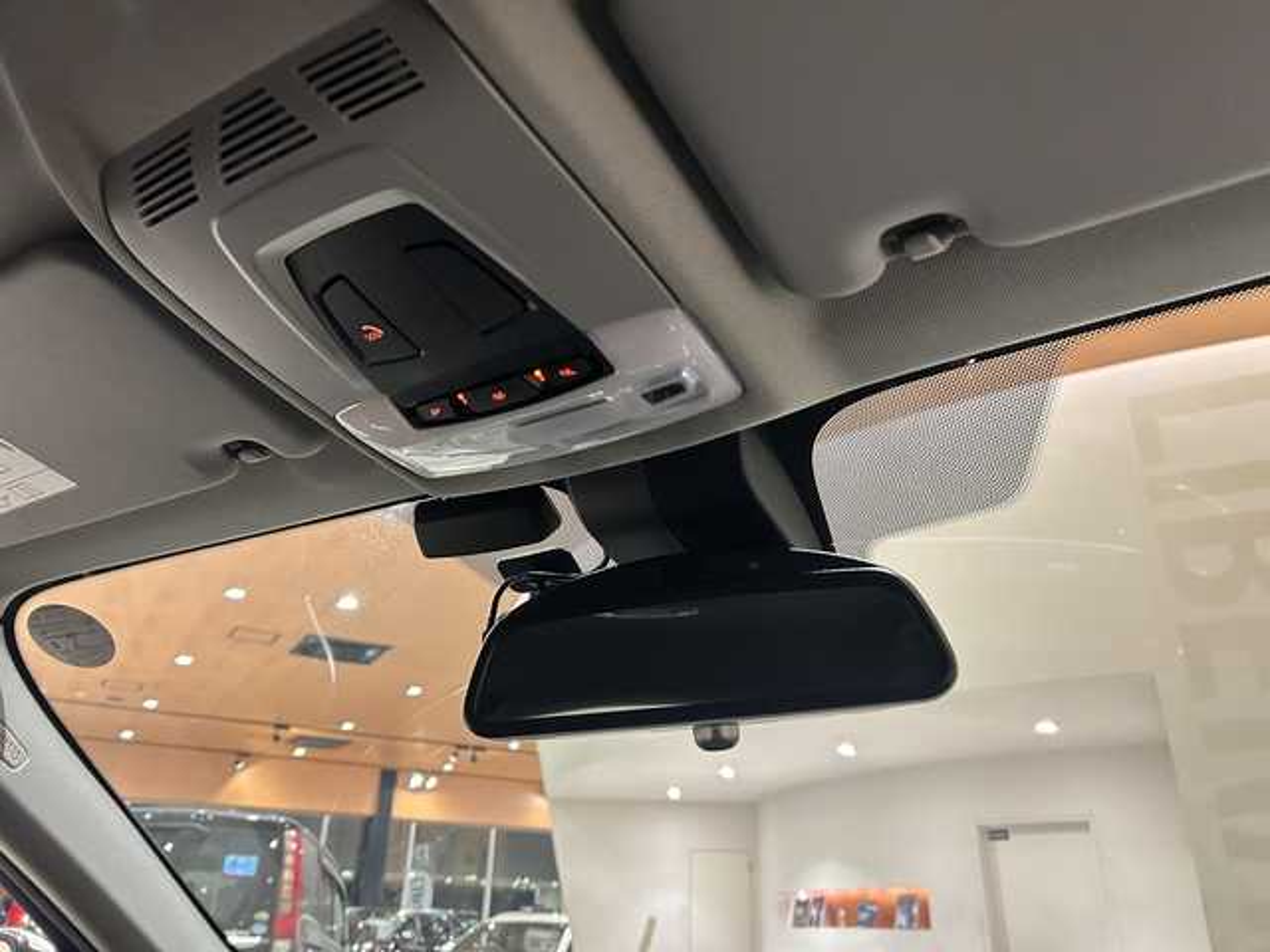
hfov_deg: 67.3
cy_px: 476
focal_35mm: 26
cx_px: 635
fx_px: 954
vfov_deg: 53.1
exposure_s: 1/58
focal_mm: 5.7
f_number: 1.5
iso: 500
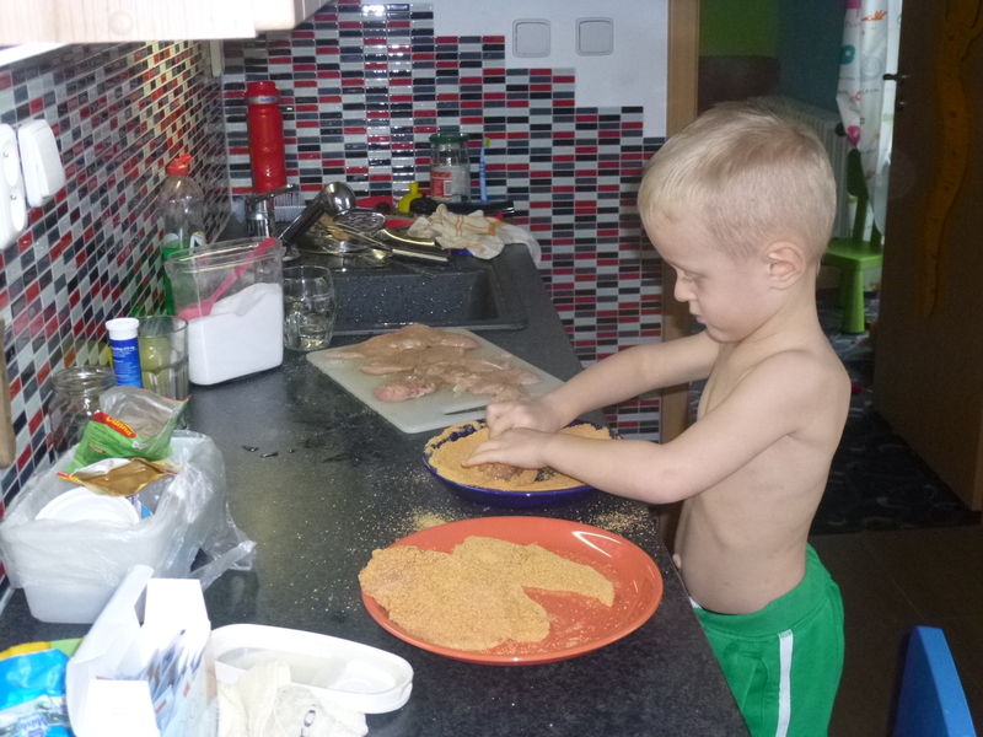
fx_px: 1164
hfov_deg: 45.8
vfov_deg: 35.1
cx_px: 492
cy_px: 368
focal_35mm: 41
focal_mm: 7.4
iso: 400
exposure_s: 1/60
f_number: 3.8
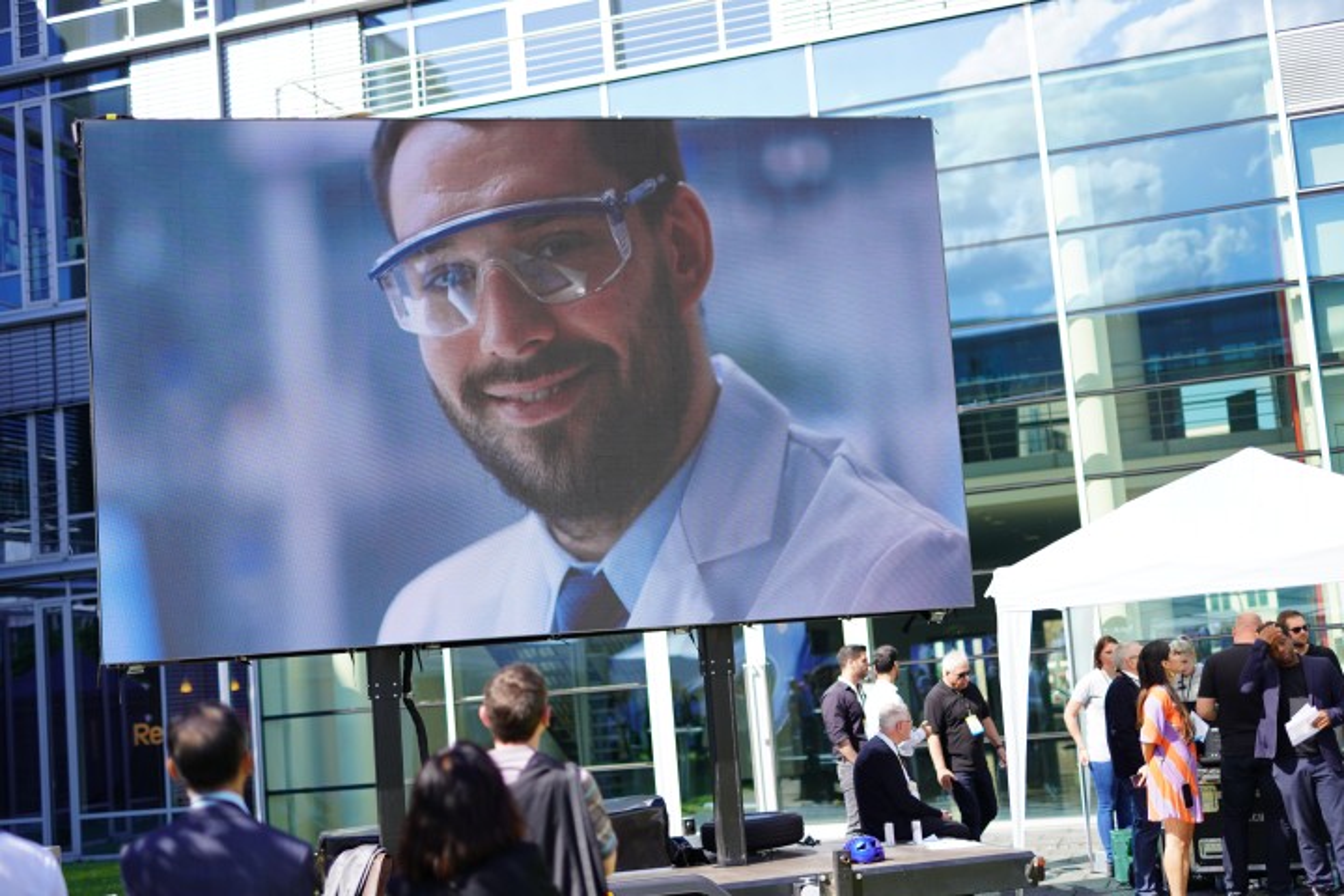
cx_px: 672
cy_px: 448
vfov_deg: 27.0
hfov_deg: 39.6
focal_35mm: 50
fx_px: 1867
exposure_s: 1/3200
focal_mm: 50
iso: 100
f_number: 1.4
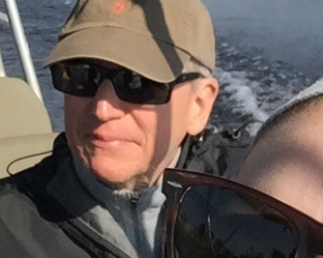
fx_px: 1109
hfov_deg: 16.2
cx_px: -2
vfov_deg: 13.1
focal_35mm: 116
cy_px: 14
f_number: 2.2
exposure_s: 1/1305
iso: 32
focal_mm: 2.65
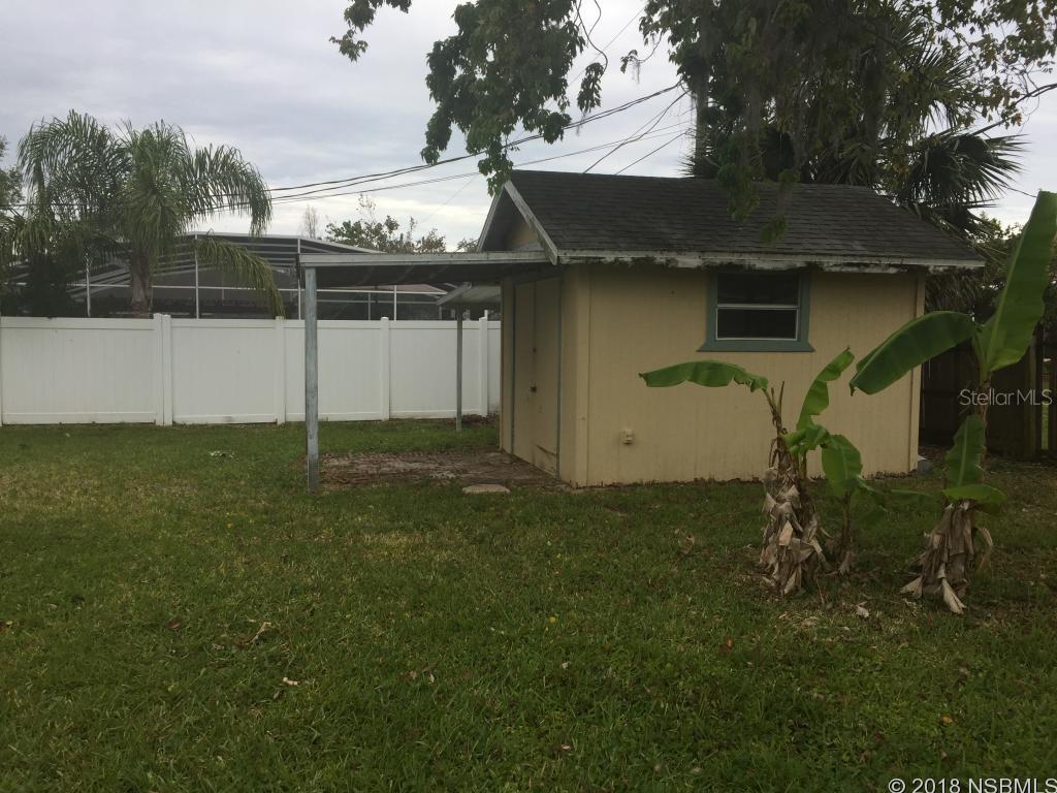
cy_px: 396
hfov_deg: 61.7
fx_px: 886
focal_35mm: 29
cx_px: 528
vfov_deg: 48.2
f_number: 2.2
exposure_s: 1/879
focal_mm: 4.15
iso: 32
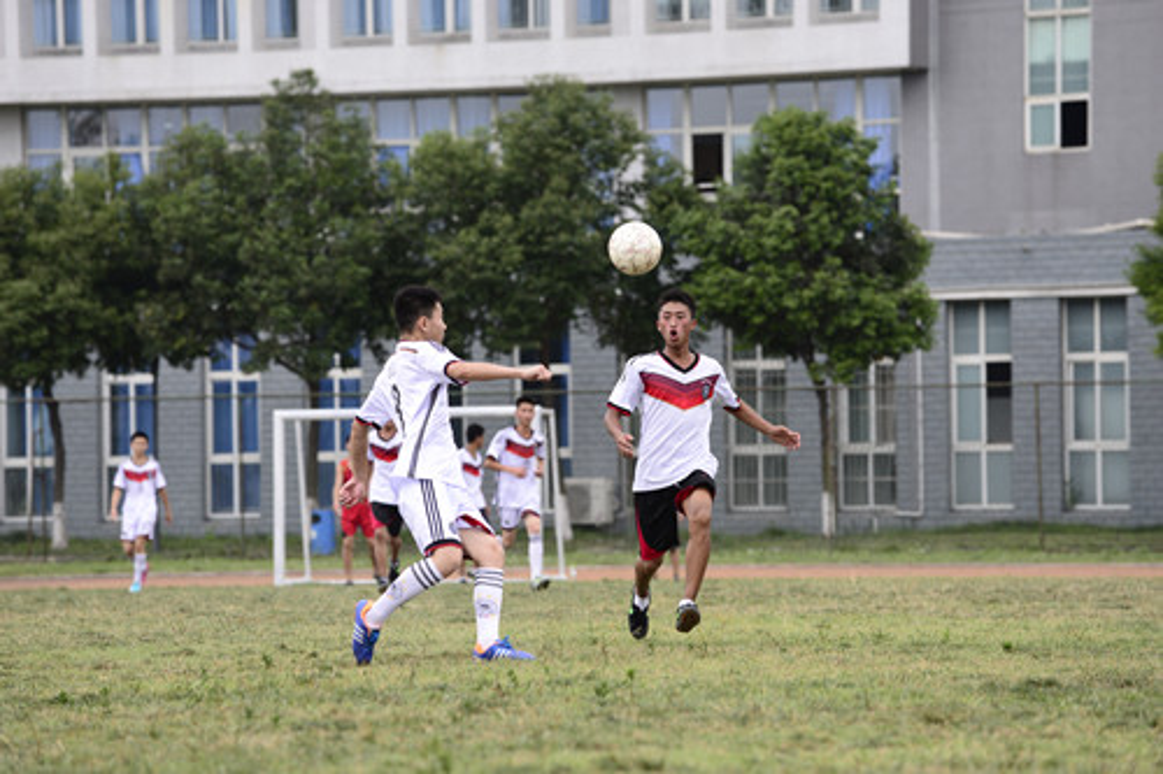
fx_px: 5974
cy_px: 387
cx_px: 582
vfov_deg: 7.4
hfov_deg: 11.1
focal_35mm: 185
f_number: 5.6
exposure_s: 1/640
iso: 200
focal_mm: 185
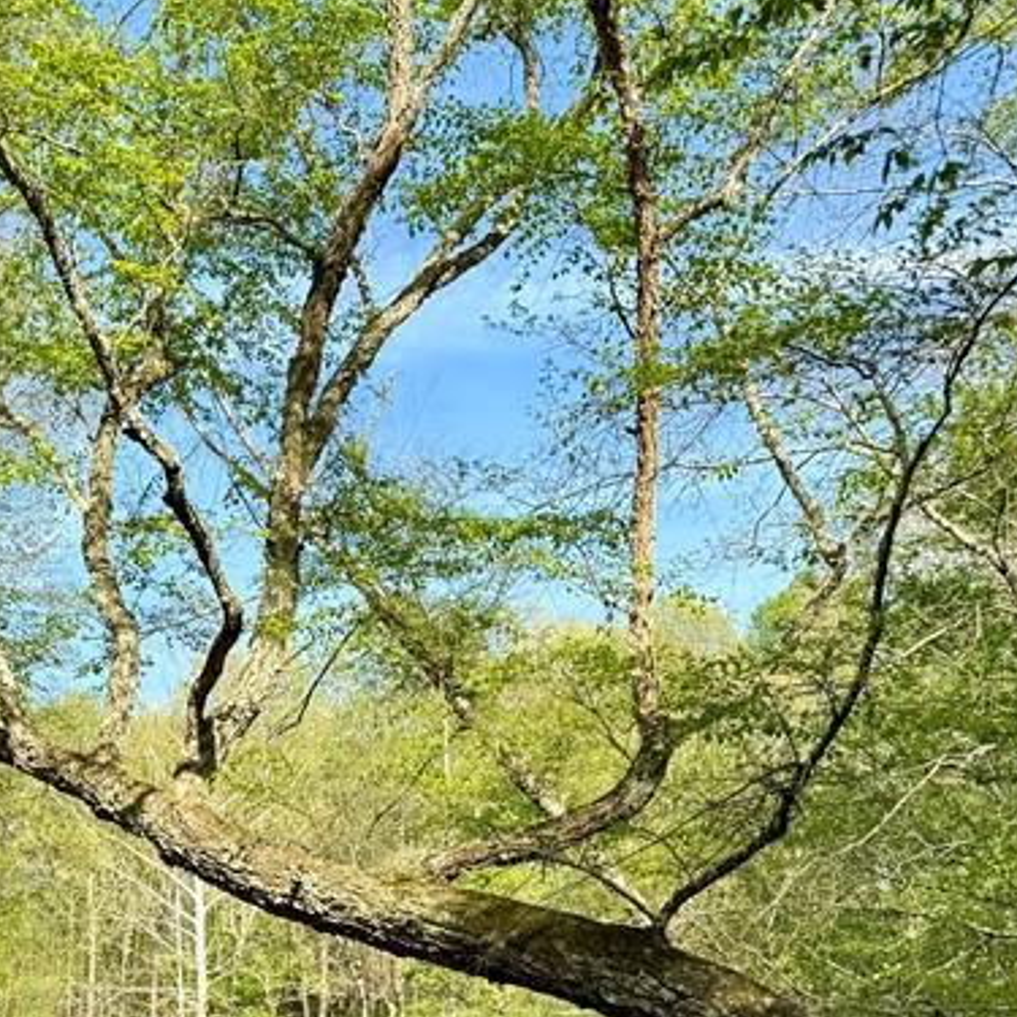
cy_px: 1020
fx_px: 1928
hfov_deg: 27.9
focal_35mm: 58
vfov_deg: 27.8
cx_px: 11
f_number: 1.78
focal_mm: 6.76
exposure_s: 1/966
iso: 80
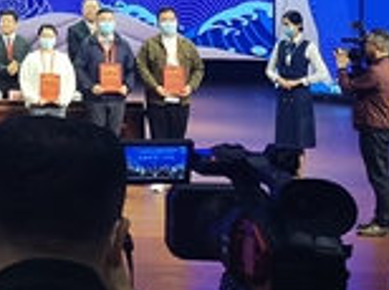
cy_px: -159
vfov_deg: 9.4
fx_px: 1717
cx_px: -230
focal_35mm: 153
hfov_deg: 12.2
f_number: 1.8
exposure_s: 1/100
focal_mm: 5.58
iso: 80
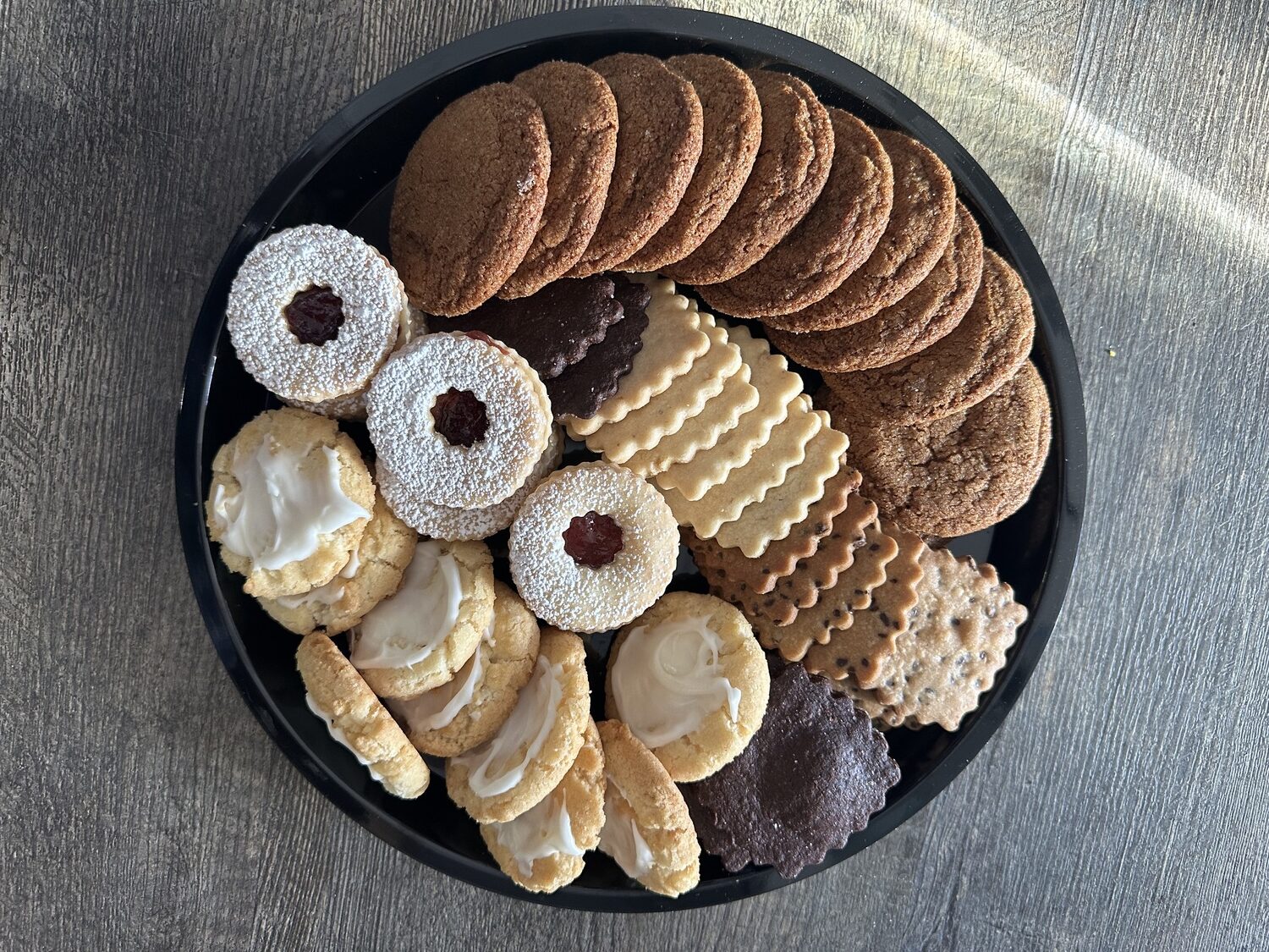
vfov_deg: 56.8
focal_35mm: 24
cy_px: 476
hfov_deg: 71.6
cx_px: 634
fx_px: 880
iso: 250
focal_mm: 6.86
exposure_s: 1/79
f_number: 1.78
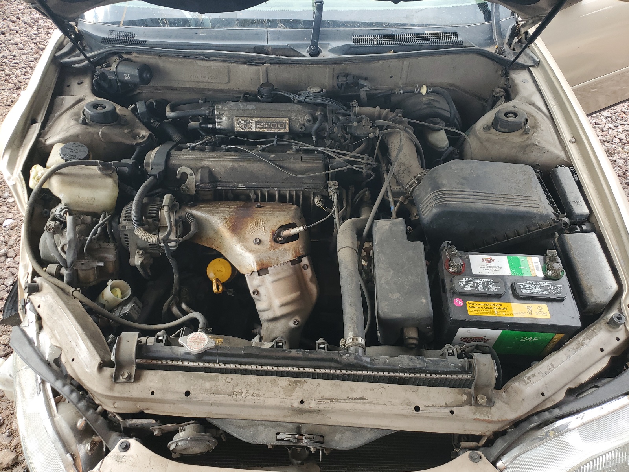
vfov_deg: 53.1
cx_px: 314
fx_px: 472
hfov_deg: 67.3
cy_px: 236
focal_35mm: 26
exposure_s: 1/200
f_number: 1.5
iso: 50
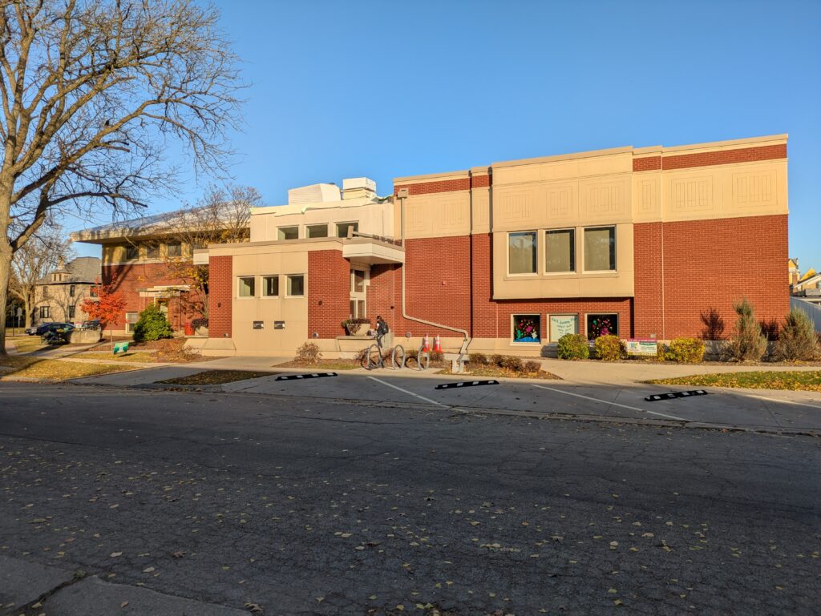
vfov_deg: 54.9
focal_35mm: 25
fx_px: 593
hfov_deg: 69.4
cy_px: 308
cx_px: 410
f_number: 1.89
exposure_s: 1/2222
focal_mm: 5.43
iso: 50
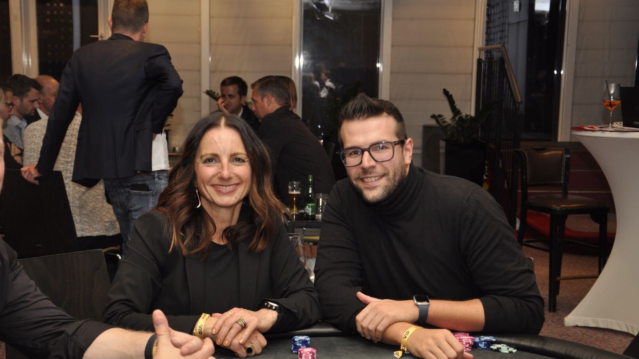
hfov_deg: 33.3
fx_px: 1067
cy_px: 196
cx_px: 319
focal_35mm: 63
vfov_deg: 19.1
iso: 400
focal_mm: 40
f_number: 4.8
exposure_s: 1/60
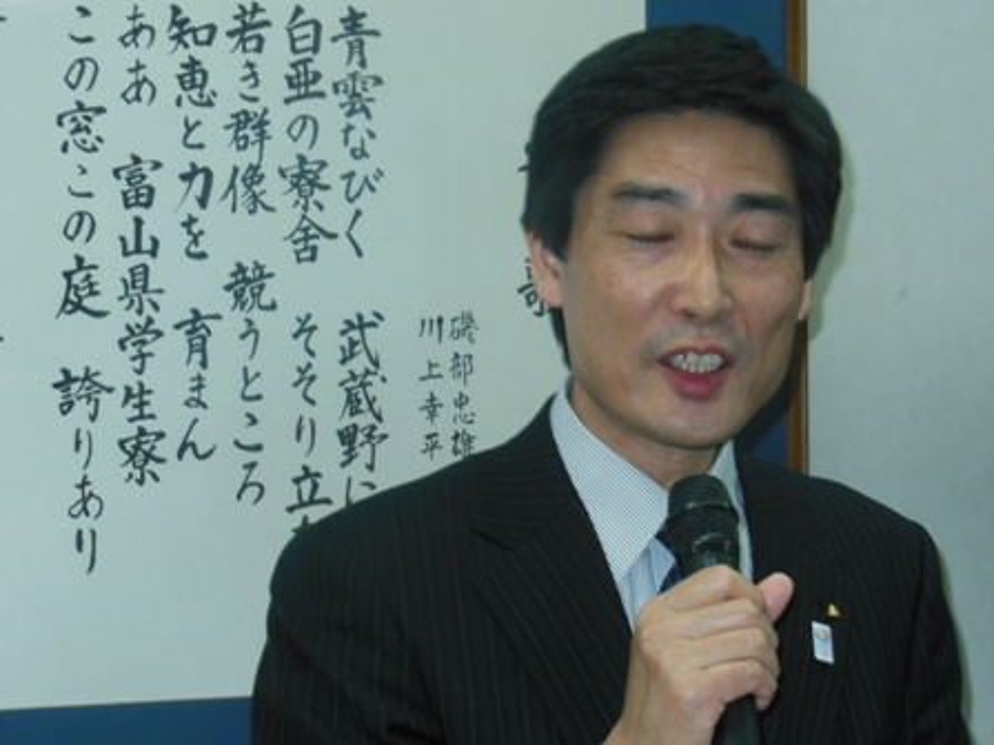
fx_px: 3073
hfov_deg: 18.4
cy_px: 372
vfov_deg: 13.8
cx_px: 497
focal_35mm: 107
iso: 400
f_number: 5.7
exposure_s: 1/60
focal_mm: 19.1
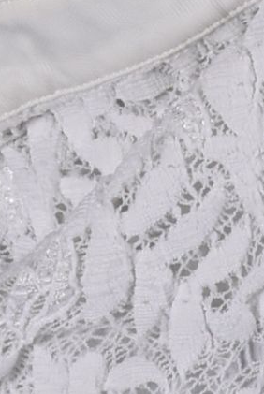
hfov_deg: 1.8
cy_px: -58
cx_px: 315
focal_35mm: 746
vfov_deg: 2.8
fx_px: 8179
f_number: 20
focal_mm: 70
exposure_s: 1/125
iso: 200
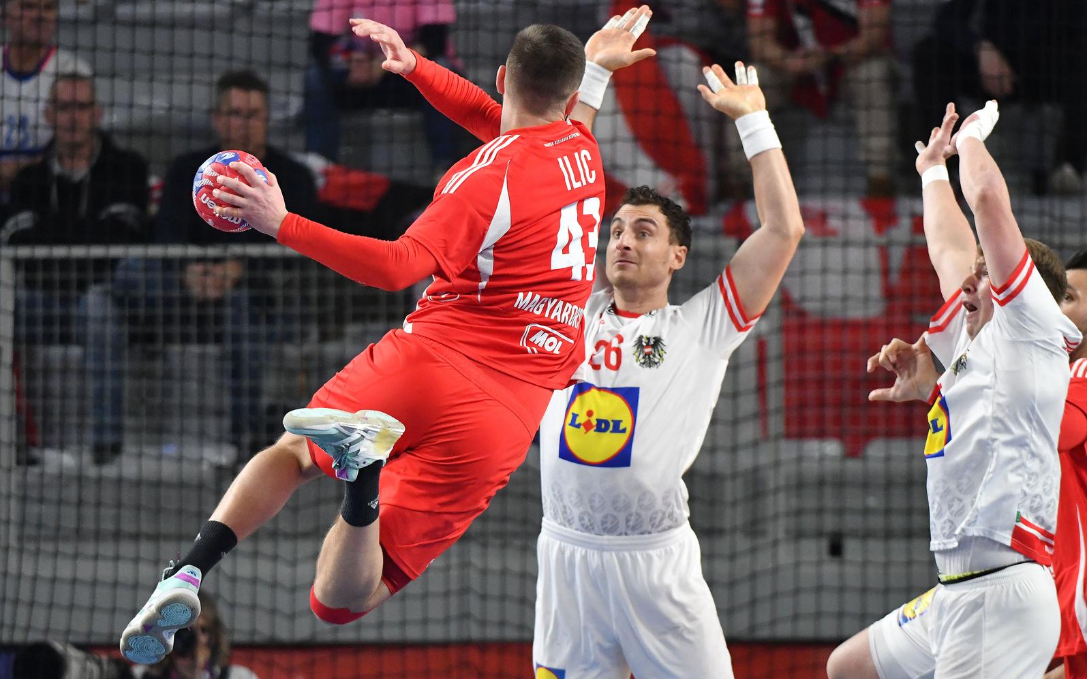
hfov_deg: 6.6
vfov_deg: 4.1
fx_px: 9391
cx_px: 545
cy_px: 349
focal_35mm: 317
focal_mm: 310
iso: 3200
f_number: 4
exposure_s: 1/1250
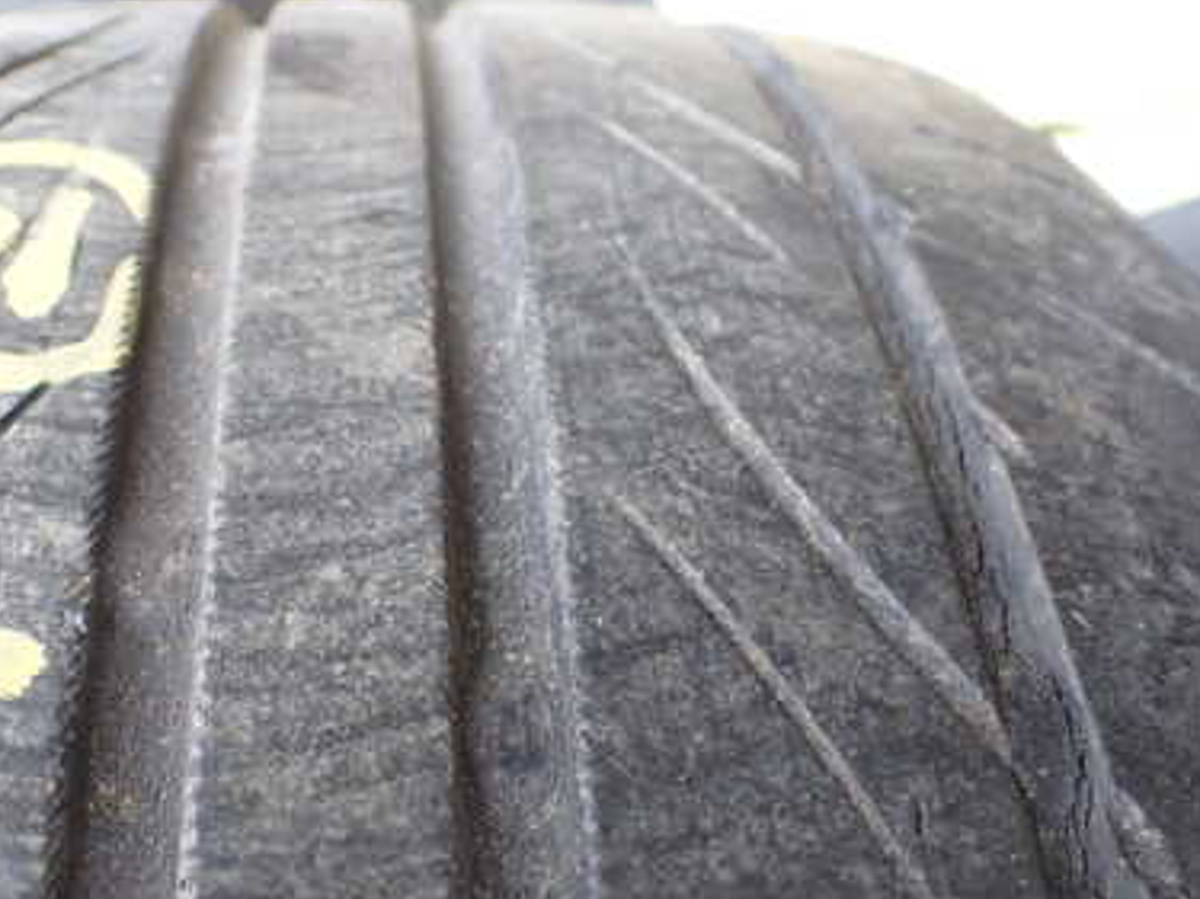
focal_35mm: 48
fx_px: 1663
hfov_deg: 39.1
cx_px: 384
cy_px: 525
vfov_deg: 30.2
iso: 320
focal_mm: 5.4
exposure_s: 1/125
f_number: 2.3
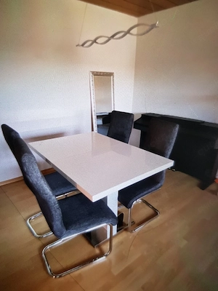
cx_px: 109
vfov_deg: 67.3
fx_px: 218
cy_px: 146
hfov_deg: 53.1
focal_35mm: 26
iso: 50
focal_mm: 4.2
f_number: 1.7
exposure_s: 1/50
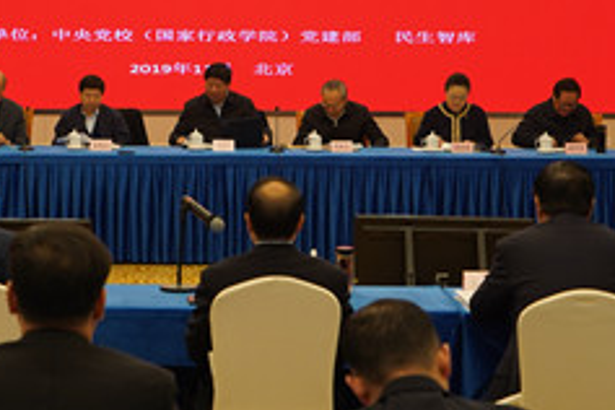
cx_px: 202
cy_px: 78
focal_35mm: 114
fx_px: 1947
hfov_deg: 17.9
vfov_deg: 12.0
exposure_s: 1/50
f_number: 4.5
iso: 400
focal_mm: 45
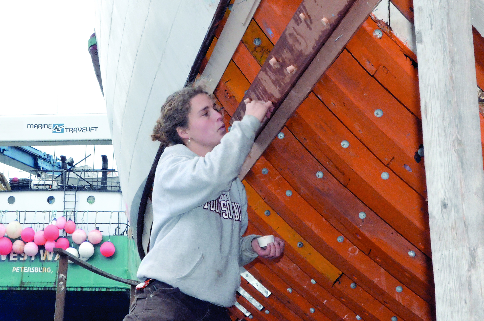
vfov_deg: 14.2
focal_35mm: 96
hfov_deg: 21.3
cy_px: 152
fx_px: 1288
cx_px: 210
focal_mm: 50
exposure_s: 1/125
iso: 4000
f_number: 16
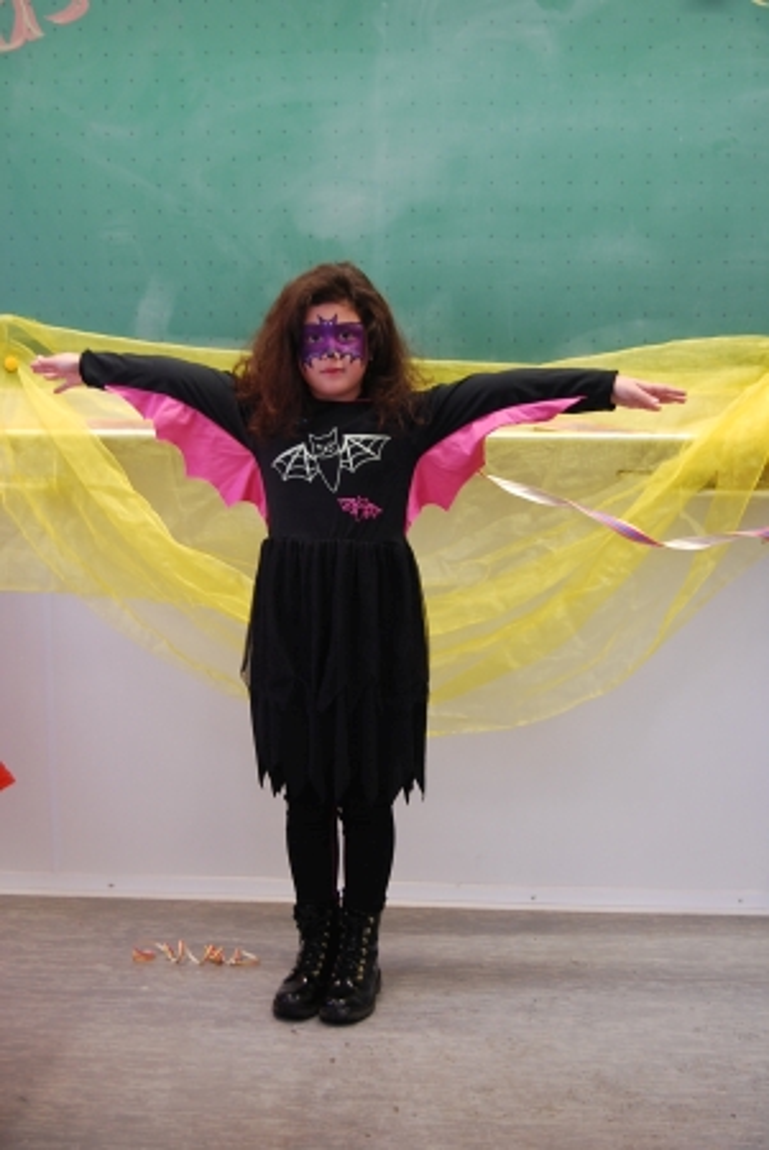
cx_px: 384
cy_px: 575
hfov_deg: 23.8
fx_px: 1822
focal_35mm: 57
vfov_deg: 35.0
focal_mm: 38
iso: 320
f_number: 4.8
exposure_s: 1/30
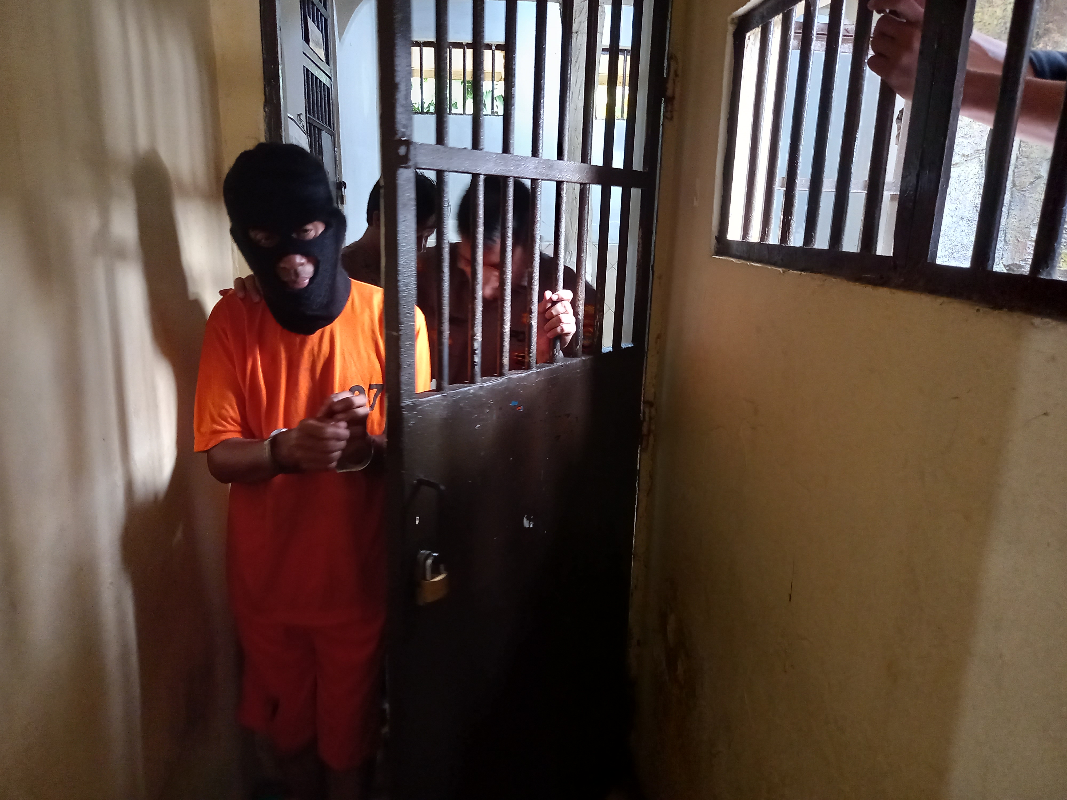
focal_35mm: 25
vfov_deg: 54.9
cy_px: 400
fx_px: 771
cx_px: 534
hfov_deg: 69.4
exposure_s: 1/19
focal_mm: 4.6
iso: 400
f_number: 2
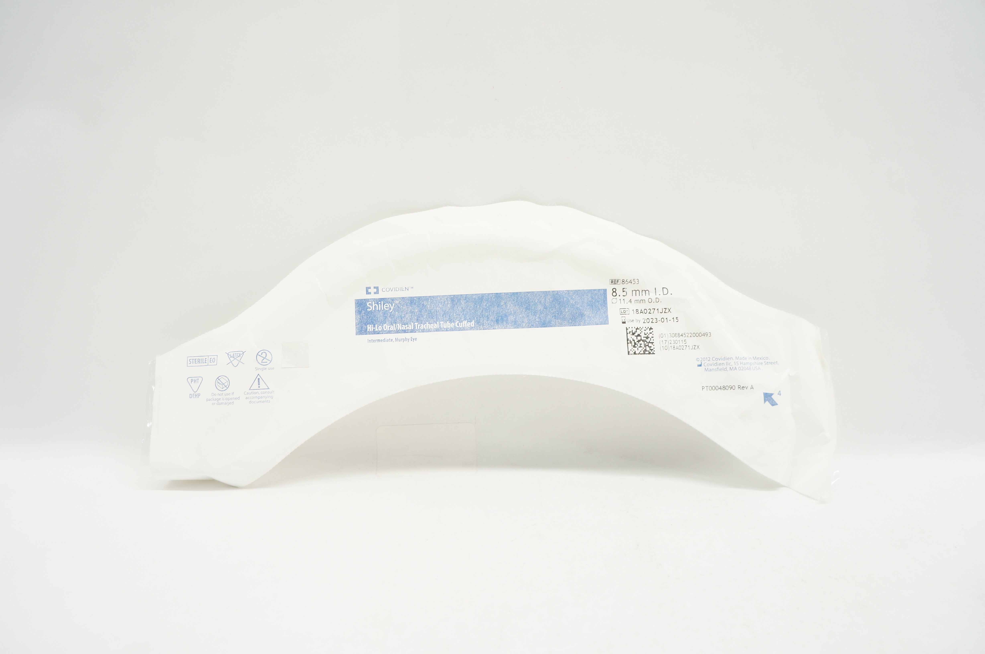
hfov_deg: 67.4
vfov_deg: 47.8
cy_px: 327
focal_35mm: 27
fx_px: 738
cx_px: 492
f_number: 5.6
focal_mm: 18
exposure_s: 1/30
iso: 200
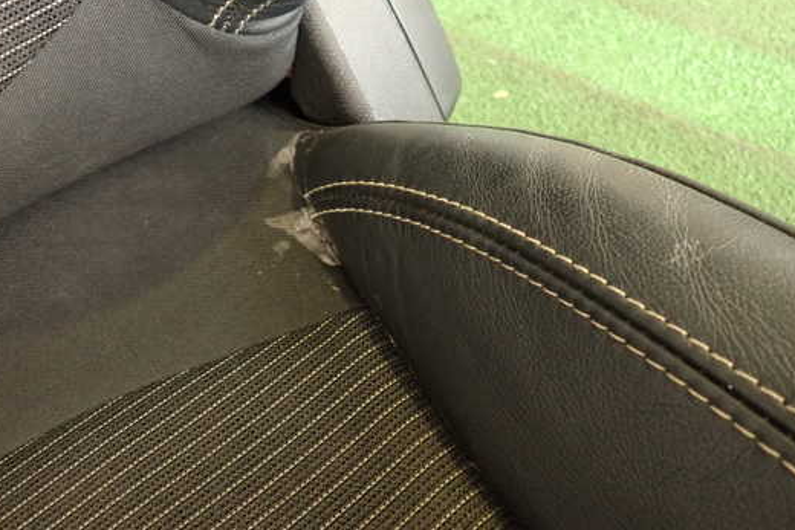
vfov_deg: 43.6
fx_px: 663
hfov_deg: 61.9
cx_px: 388
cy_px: 238
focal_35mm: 30
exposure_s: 1/30
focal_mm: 4.5
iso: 400
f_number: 2
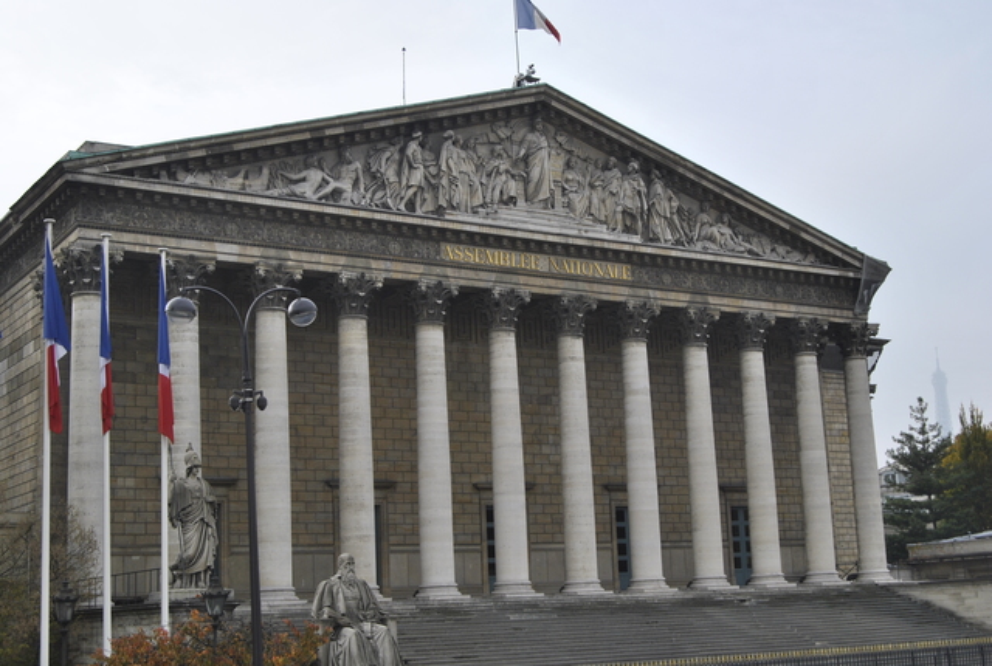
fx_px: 1409
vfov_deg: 26.6
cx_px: 496
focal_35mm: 51
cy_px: 333
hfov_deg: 38.8
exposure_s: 1/250
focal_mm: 34
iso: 200
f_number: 10
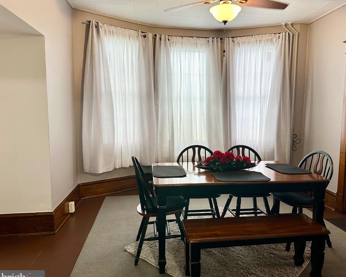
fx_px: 266
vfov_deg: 54.9
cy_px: 142
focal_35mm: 26
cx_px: 190
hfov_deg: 65.9
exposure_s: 1/60
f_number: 1.78
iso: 160
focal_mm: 6.86
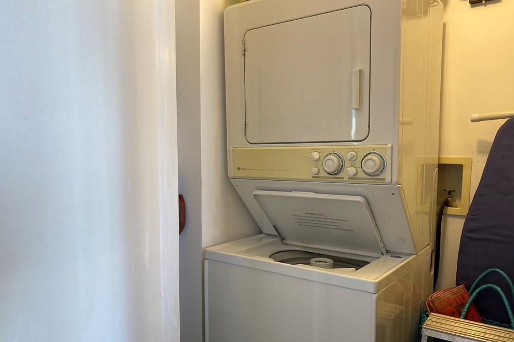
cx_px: 264
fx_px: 400
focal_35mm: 28
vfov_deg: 46.3
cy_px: 195
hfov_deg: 65.5
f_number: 1.8
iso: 64
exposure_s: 1/60
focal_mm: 4.25
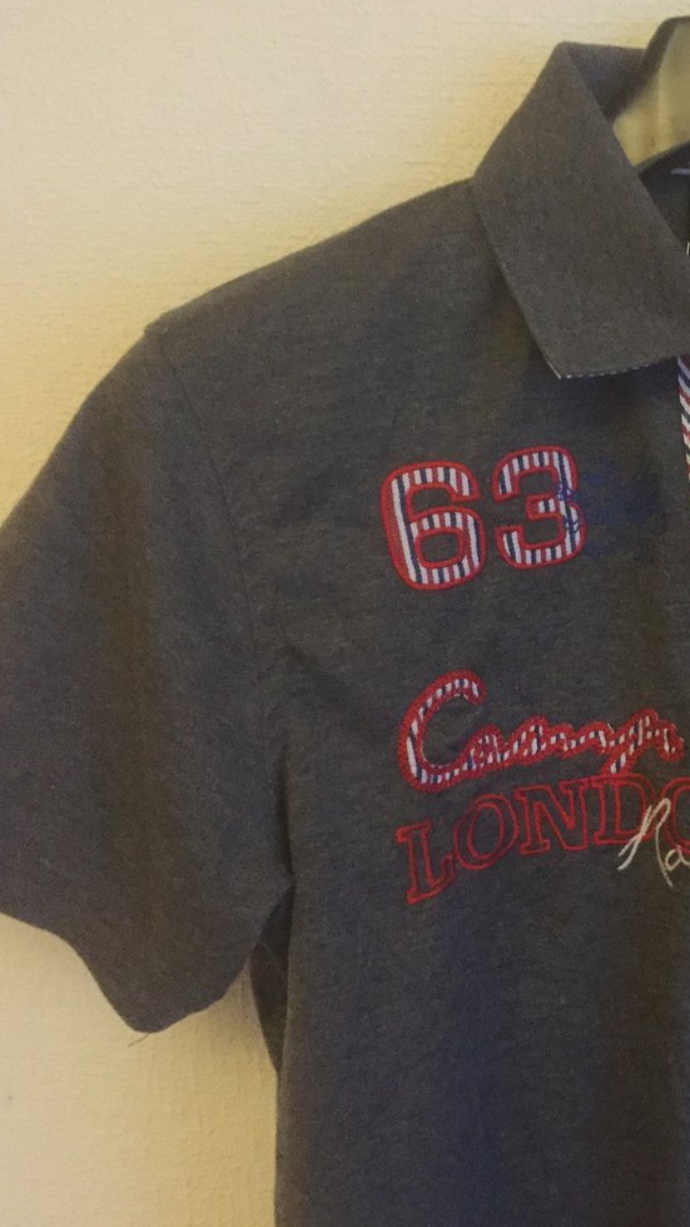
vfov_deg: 47.4
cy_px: 615
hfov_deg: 25.5
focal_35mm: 43
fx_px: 1399
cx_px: 776
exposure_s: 1/17
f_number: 2.2
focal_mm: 4.15
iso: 400
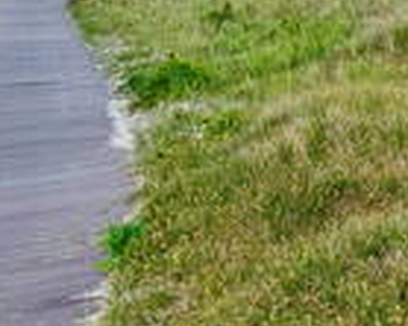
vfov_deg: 20.1
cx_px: 461
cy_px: -29
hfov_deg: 24.2
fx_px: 881
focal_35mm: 73
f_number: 1.8
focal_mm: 4.25
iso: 32
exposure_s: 1/122
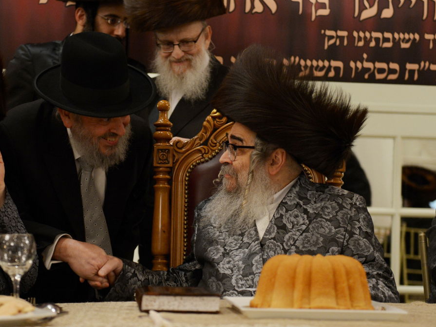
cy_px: 161
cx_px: 234
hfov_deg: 29.4
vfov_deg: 22.2
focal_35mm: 66
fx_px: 831
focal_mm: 60
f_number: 2.8
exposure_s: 1/100
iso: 1600
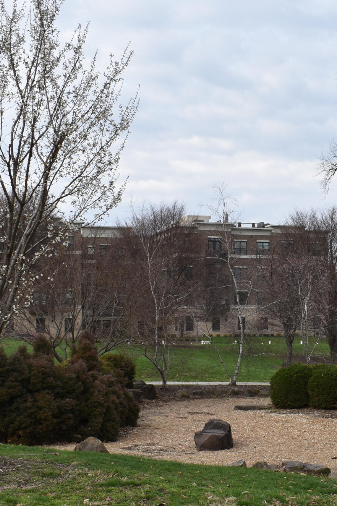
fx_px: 955
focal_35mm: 68
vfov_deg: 29.6
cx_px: 312
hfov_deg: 19.6
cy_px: 296
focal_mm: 20
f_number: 6.3
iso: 100
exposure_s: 1/200
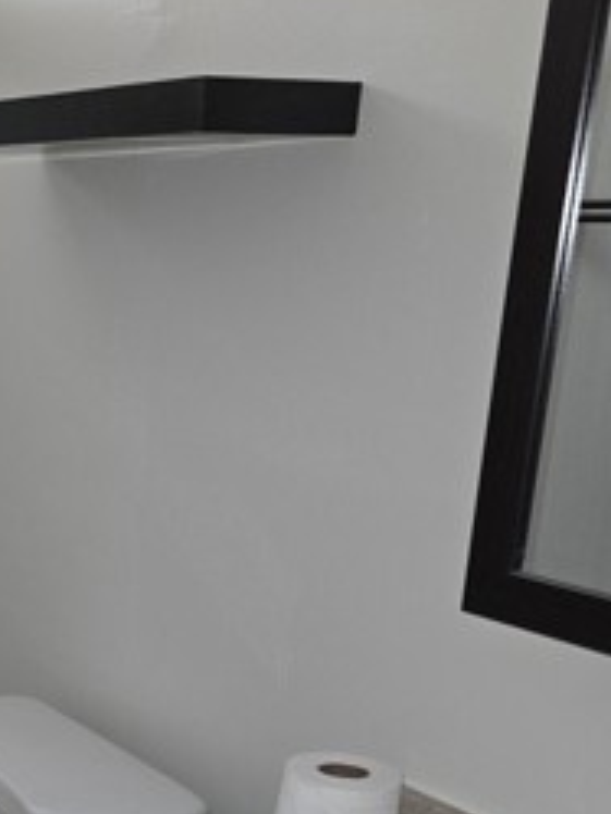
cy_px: 637
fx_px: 1387
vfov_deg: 31.9
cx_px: -121
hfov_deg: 22.8
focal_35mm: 59
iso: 100
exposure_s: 1/30
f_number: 1.8
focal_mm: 5.4
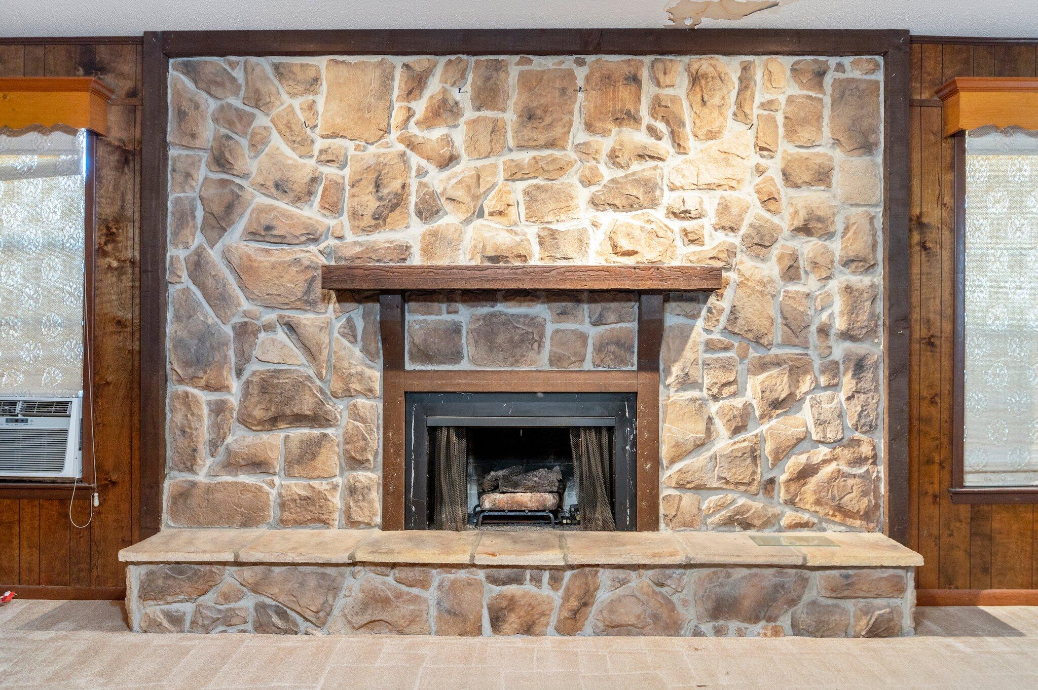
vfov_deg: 50.3
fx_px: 735
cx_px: 519
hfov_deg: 70.5
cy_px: 345
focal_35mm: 26
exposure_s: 1/10
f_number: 7.1
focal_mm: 25.5
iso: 800
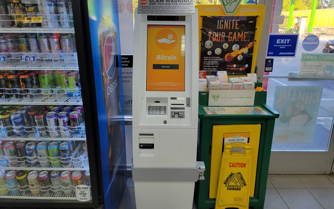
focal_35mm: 26
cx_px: 164
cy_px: 91
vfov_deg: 47.5
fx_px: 237
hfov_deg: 70.4
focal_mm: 6.7
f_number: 1.8
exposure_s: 1/119
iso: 50
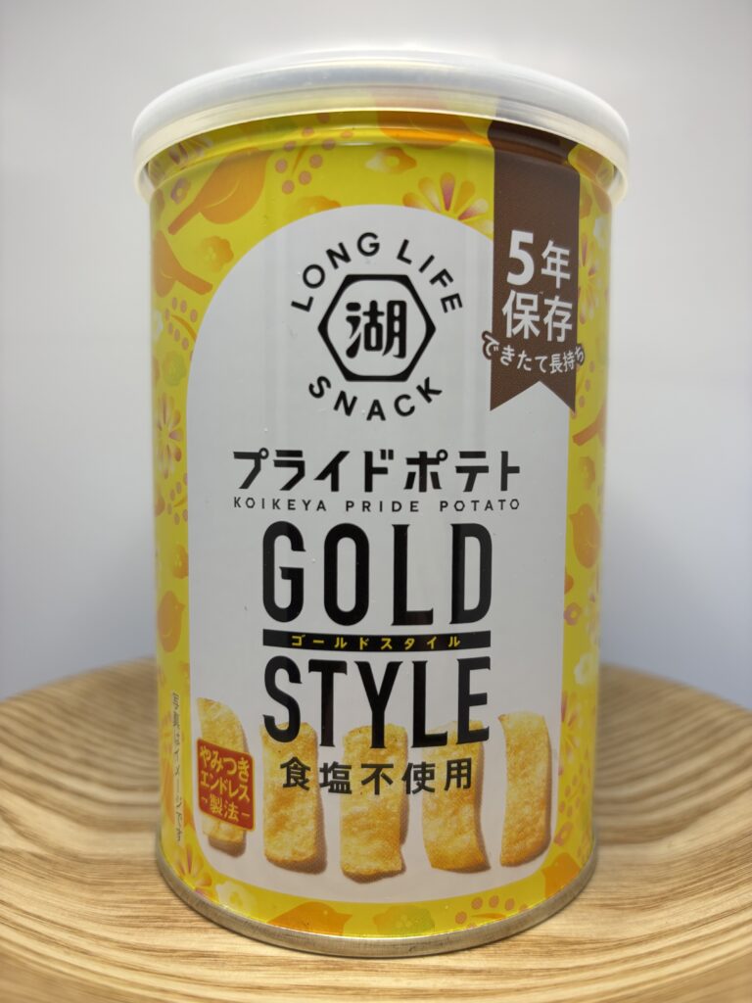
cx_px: 376
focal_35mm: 26
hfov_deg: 53.1
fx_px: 753
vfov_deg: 67.3
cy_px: 502
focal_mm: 5.96
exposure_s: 1/120
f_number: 1.6
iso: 64
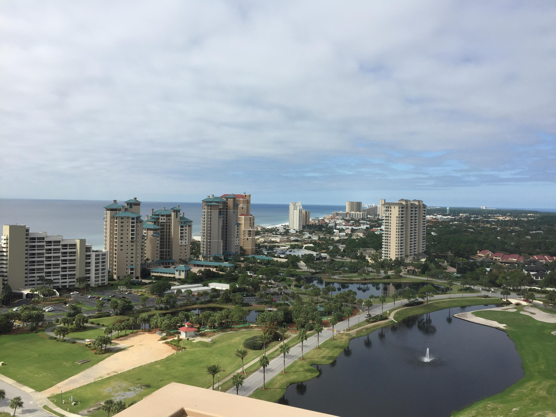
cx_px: 278
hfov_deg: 61.7
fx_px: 466
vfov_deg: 48.2
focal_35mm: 29
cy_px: 208
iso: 32
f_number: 2.2
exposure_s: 1/2326
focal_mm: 4.15
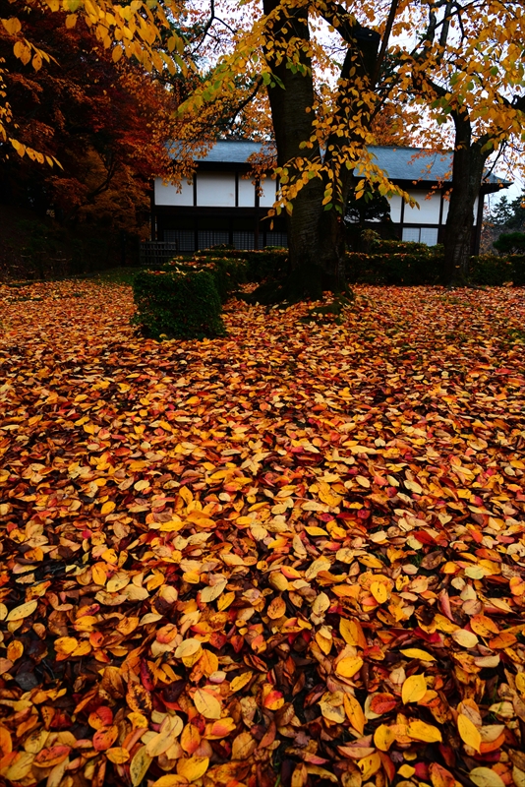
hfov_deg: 53.2
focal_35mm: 24
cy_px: 394
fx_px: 525
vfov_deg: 73.7
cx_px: 262
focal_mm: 24
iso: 800
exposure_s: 1/200
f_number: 7.1
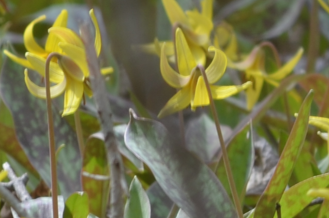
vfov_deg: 0.6
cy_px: 157
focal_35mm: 2447
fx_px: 22311
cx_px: 35
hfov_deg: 0.8
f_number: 8
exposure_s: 1/125
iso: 100
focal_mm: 300
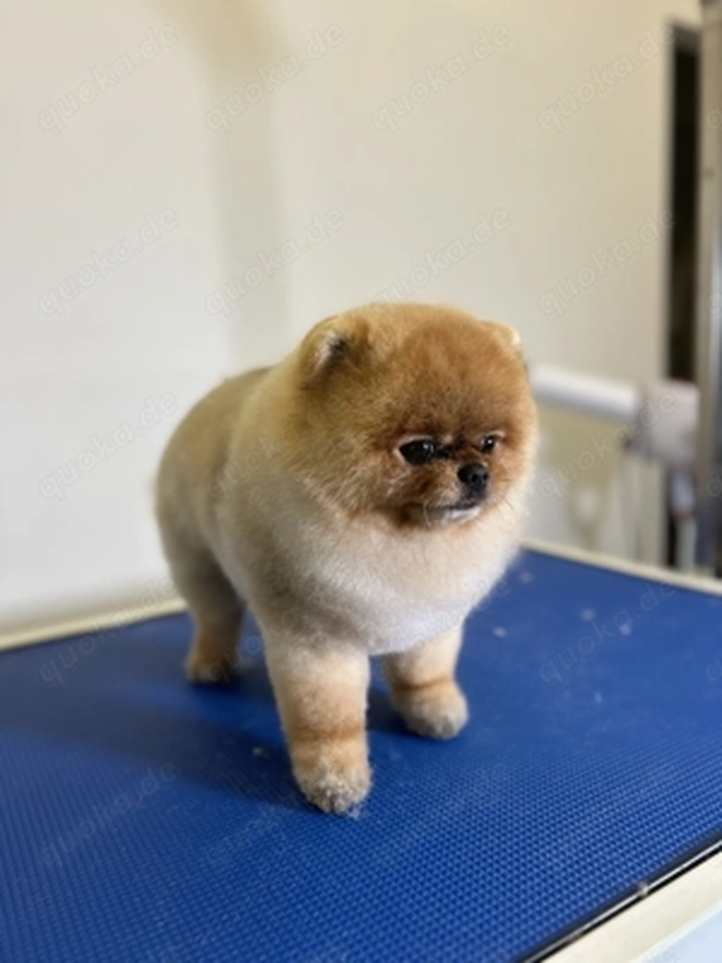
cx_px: 361
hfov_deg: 53.1
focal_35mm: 26
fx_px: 723
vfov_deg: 67.3
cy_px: 482
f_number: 1.5
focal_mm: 5.7
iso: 125
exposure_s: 1/100
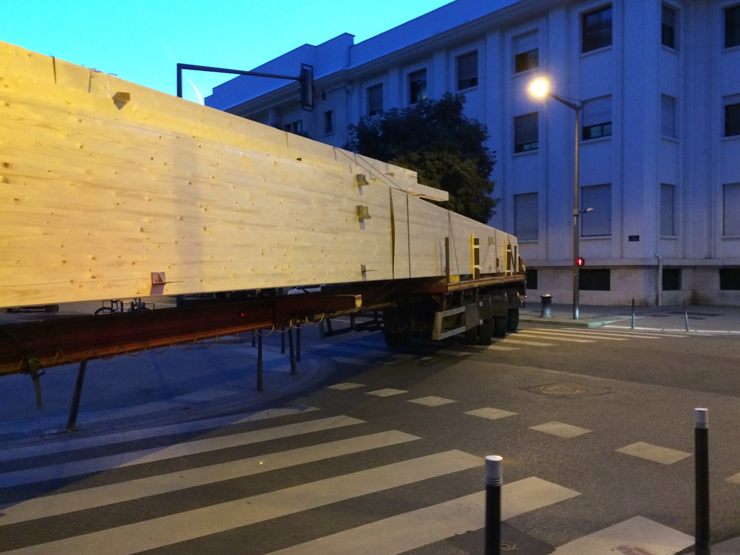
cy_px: 278
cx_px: 370
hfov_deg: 61.7
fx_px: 620
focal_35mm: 29
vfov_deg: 48.2
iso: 250
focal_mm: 4.15
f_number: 2.2
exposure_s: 1/24
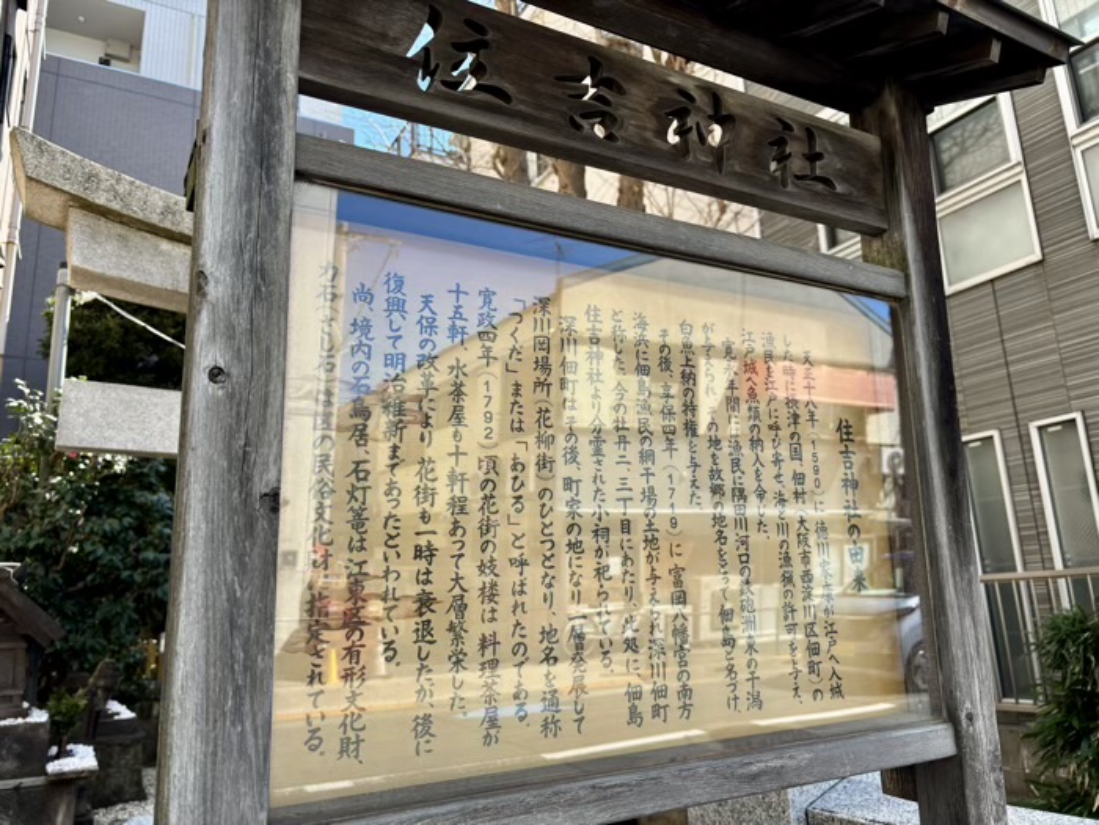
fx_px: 825
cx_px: 550
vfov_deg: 53.1
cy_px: 412
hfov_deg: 67.3
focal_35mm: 26
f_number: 1.6
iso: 50
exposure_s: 1/726
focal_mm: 5.96
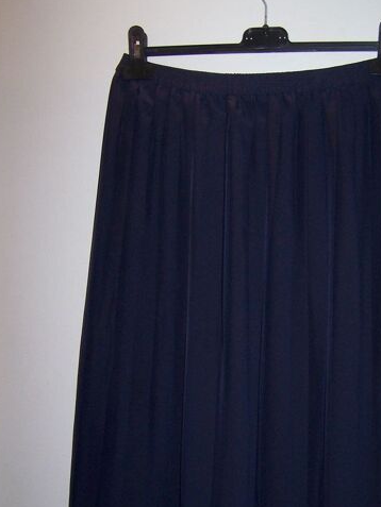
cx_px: 241
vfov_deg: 37.1
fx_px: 748
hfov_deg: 28.5
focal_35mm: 51
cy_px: 334
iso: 140
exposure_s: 1/60
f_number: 2.8
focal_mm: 6.3
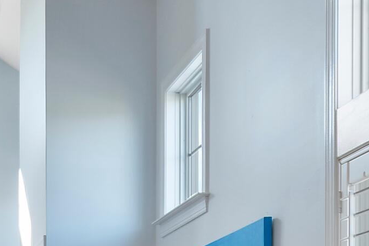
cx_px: -104
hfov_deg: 21.9
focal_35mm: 84
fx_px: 861
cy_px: 412
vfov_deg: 14.6
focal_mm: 13
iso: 100
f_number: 5
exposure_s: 1/8
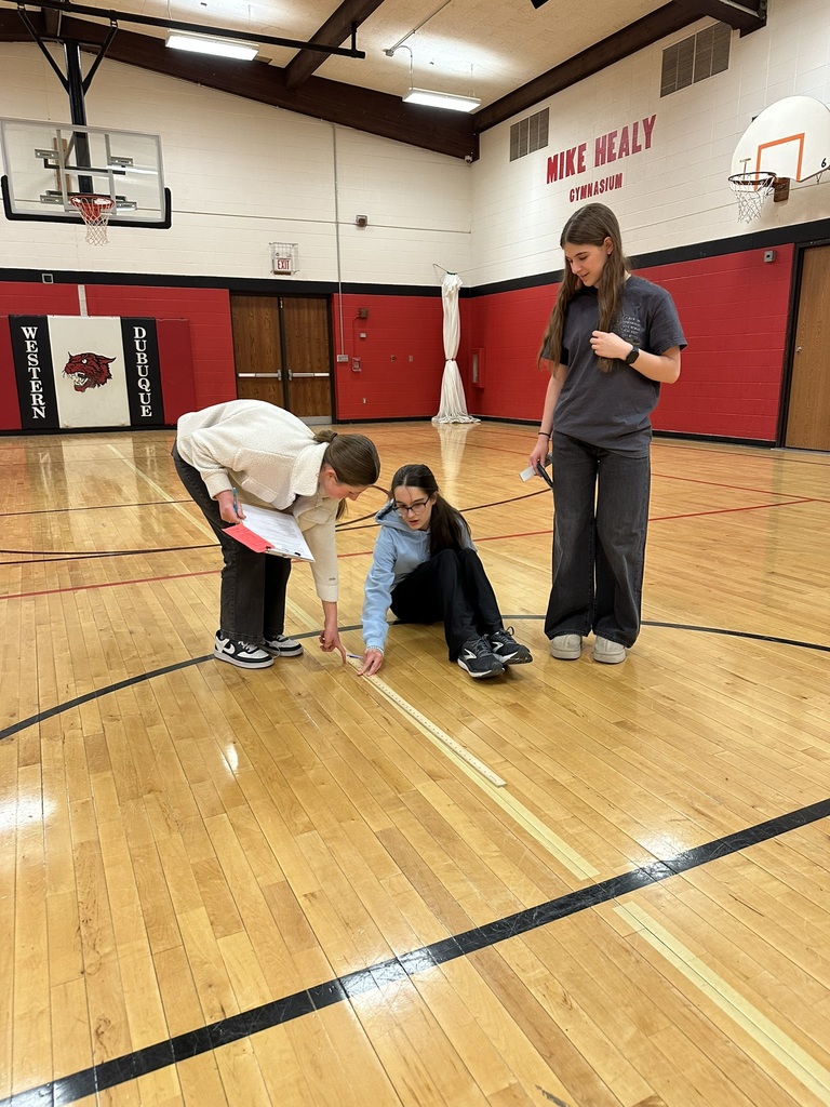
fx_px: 767
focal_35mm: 24
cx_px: 415
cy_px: 554
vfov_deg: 71.6
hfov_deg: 56.8
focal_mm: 6.86
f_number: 1.78
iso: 200
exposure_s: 1/120
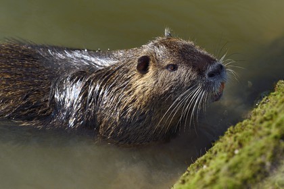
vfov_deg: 6.9
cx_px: 142
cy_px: 94
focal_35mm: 200
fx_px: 1578
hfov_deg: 10.3
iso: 200
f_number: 6.3
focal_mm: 200
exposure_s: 1/320
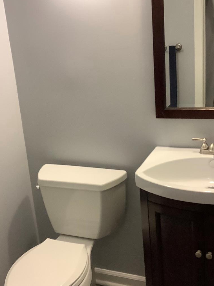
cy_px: 150
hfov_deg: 30.8
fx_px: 388
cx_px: 97
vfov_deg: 40.4
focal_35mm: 47
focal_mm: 3.3
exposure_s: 1/60
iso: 200
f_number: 2.4
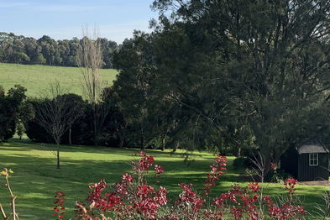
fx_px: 504
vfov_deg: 24.6
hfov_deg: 35.1
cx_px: 67
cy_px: 85
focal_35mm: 55
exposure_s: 1/1536
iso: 25
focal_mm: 4.25
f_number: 1.8
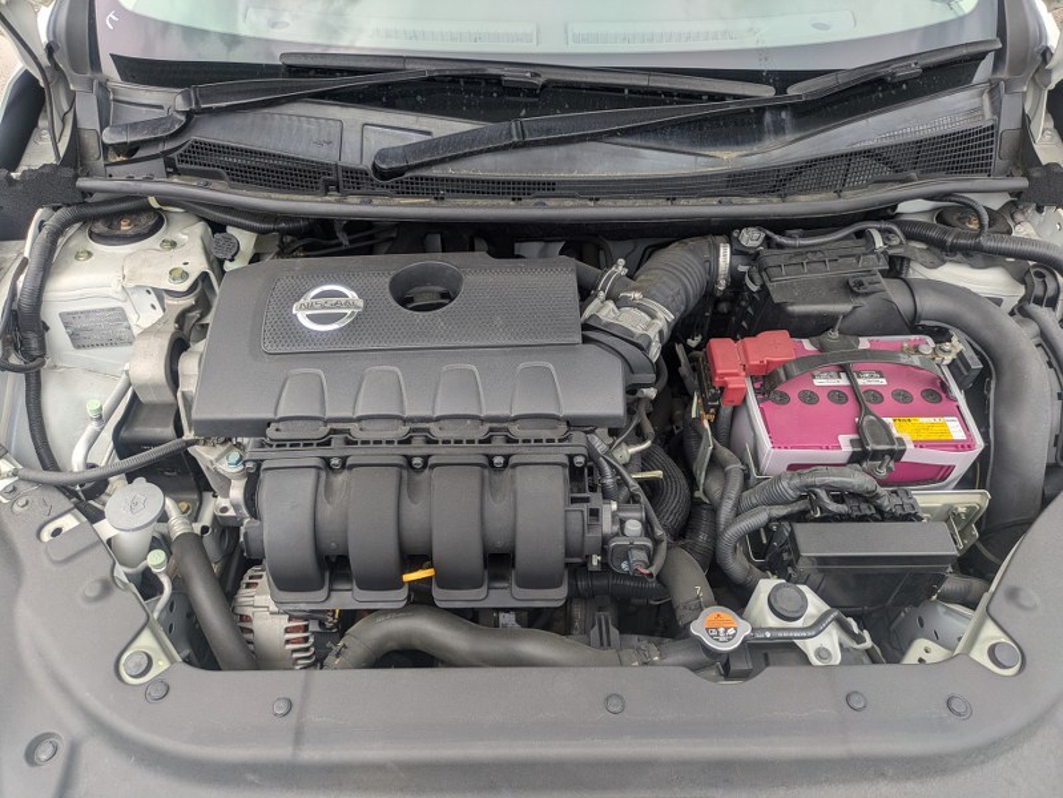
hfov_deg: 69.4
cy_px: 399
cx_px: 532
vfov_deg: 54.9
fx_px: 768
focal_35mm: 25
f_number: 1.89
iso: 42
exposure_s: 1/511
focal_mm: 5.43
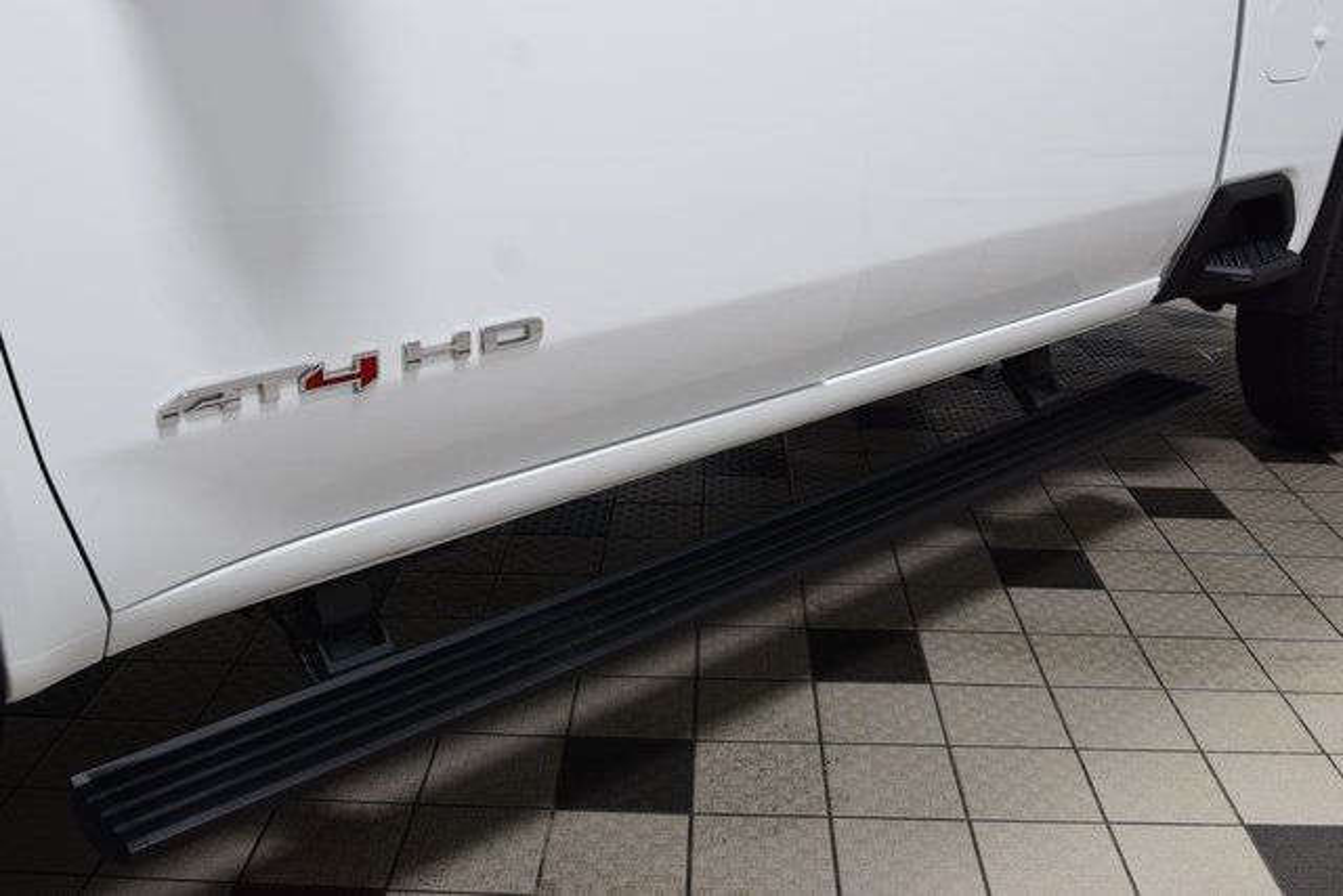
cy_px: 448
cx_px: 672
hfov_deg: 53.1
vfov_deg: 36.9
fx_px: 1343
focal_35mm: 36
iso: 400
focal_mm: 24
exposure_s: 1/15
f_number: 6.3
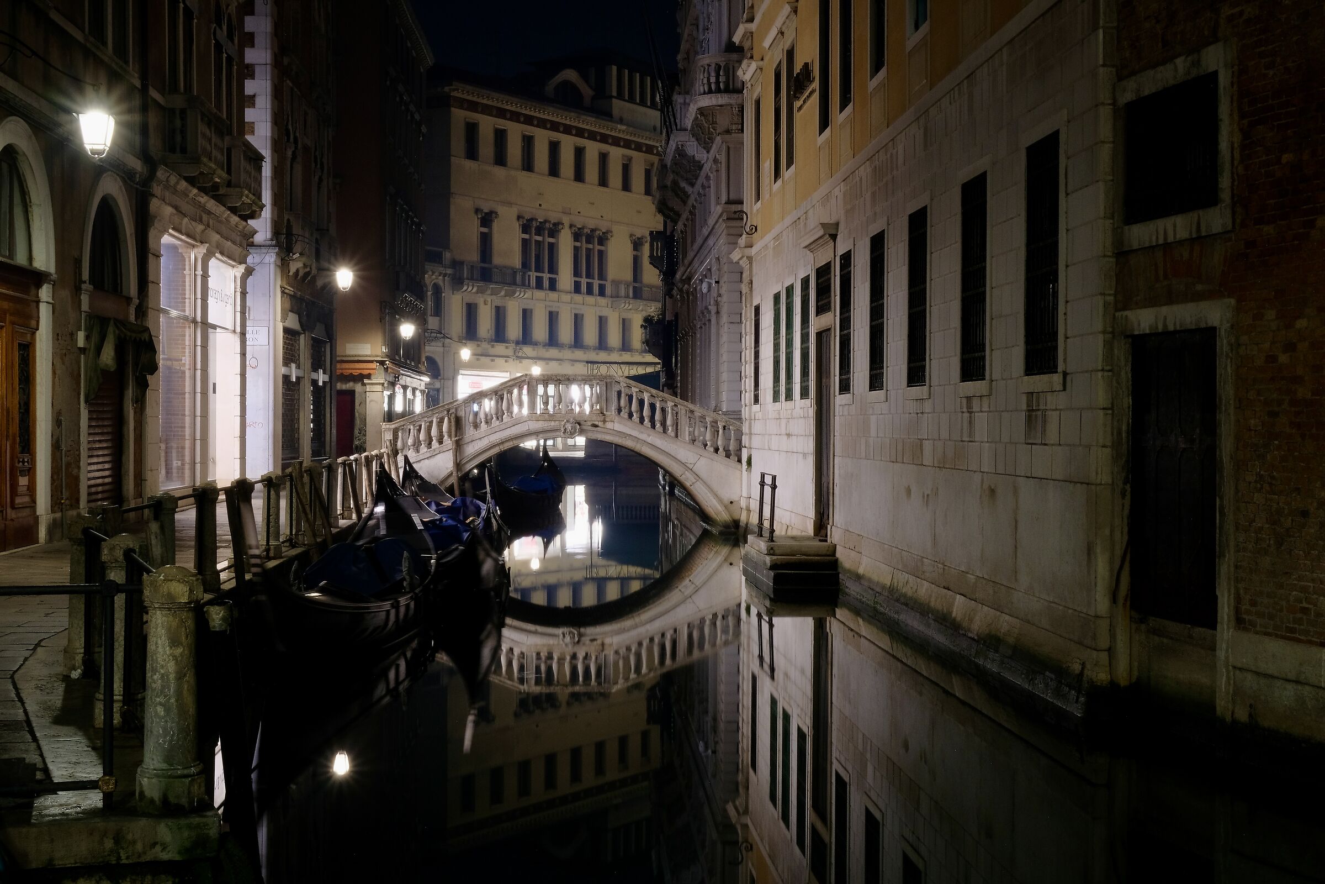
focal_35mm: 49
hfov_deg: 40.3
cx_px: 662
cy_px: 442
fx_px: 1803
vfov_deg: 27.5
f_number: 20
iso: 400
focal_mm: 32.9
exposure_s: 10
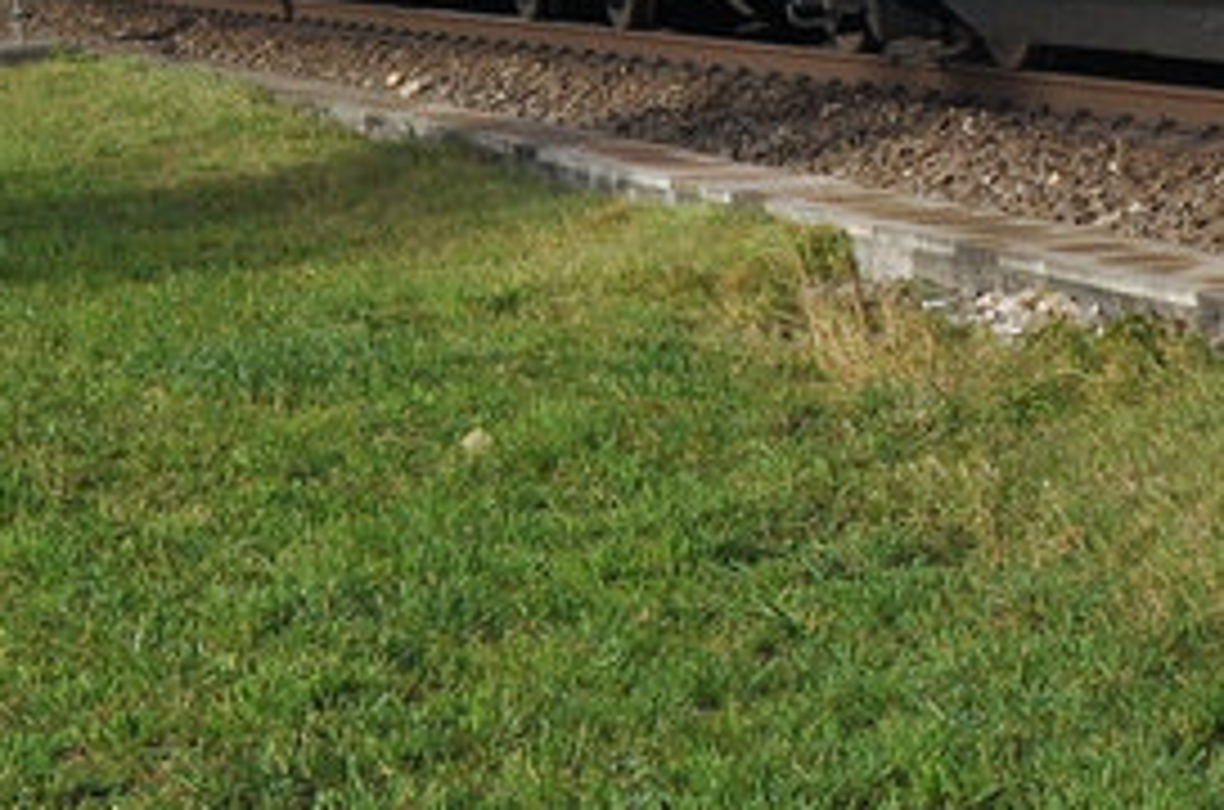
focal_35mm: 159
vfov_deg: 8.2
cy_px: -790
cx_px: 1778
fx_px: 5393
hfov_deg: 12.4
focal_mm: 24
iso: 400
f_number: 10
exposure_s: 1/1000
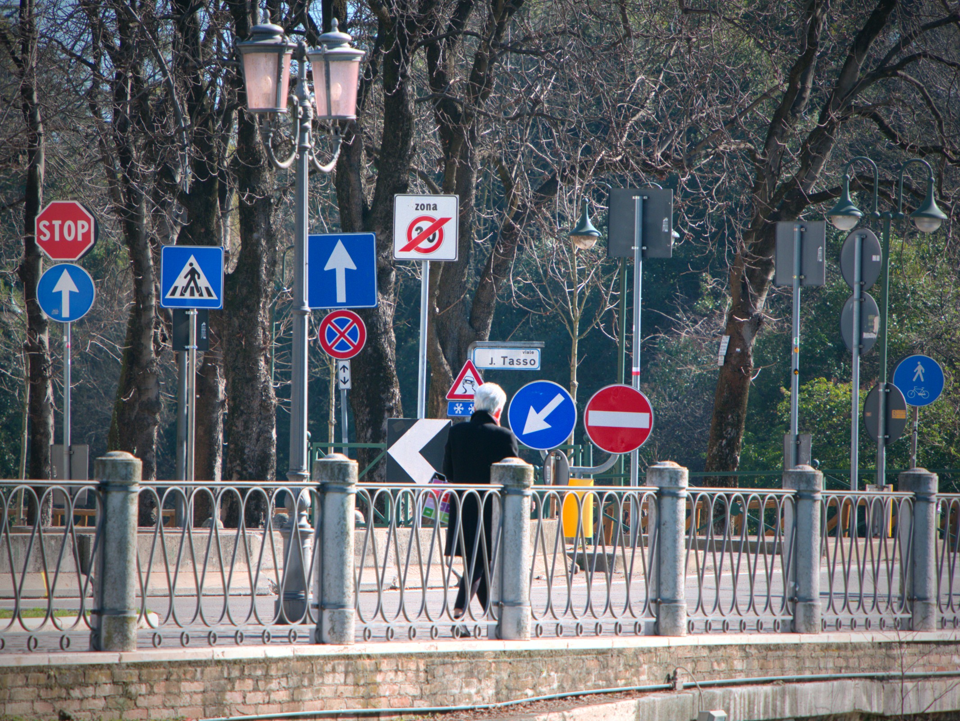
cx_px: 480
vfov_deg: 5.0
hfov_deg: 6.6
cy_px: 360
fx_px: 8322
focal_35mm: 300
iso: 200
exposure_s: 1/400
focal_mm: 150
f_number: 6.3
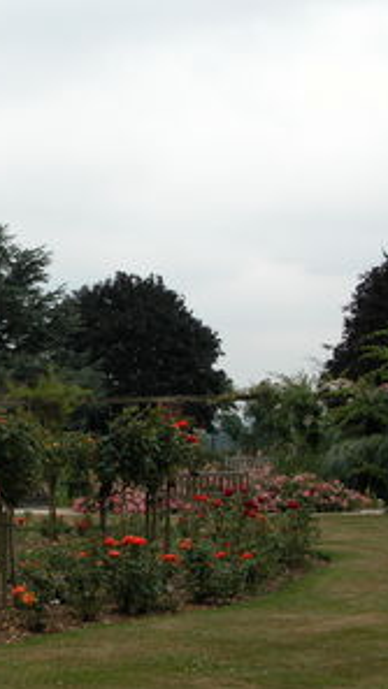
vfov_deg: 22.0
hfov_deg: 12.3
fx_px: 1775
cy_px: 346
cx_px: -49
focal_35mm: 97
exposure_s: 1/258
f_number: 5.2
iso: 100
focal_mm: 16.8
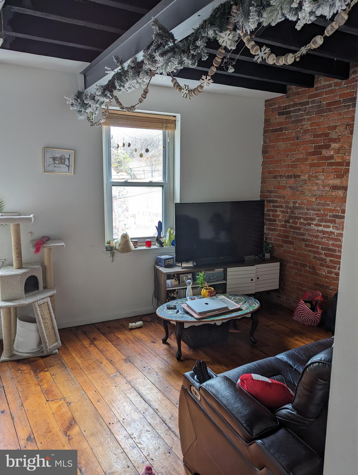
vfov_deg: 71.5
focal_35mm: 24
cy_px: 238
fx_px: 330
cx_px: 179
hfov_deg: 56.9
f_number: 1.85
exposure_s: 1/59.1
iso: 39
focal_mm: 6.81
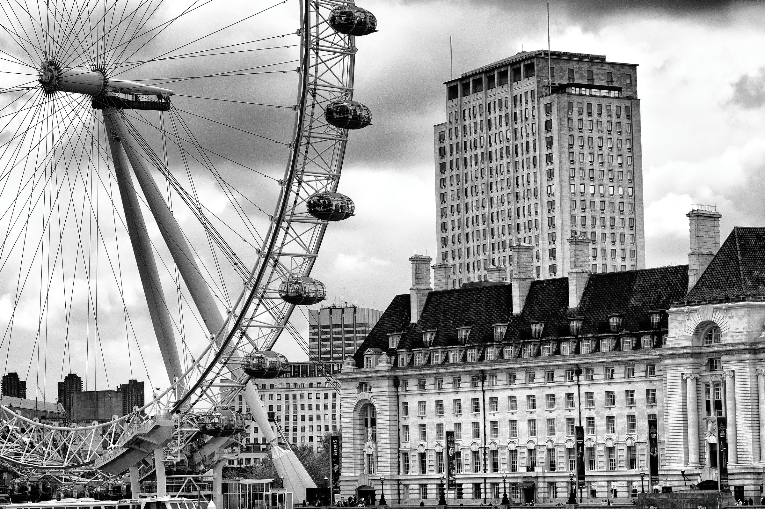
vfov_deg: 13.0
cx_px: 382
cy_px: 254
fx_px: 2229
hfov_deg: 19.5
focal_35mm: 105
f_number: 8
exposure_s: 1/400
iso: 200
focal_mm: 105
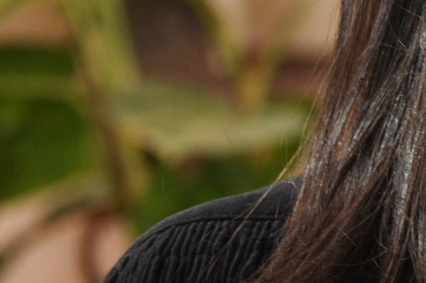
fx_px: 8347
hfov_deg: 2.9
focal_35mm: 706
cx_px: 600
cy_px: -210
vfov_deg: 1.9
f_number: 8
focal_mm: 105
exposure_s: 1/200
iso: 500
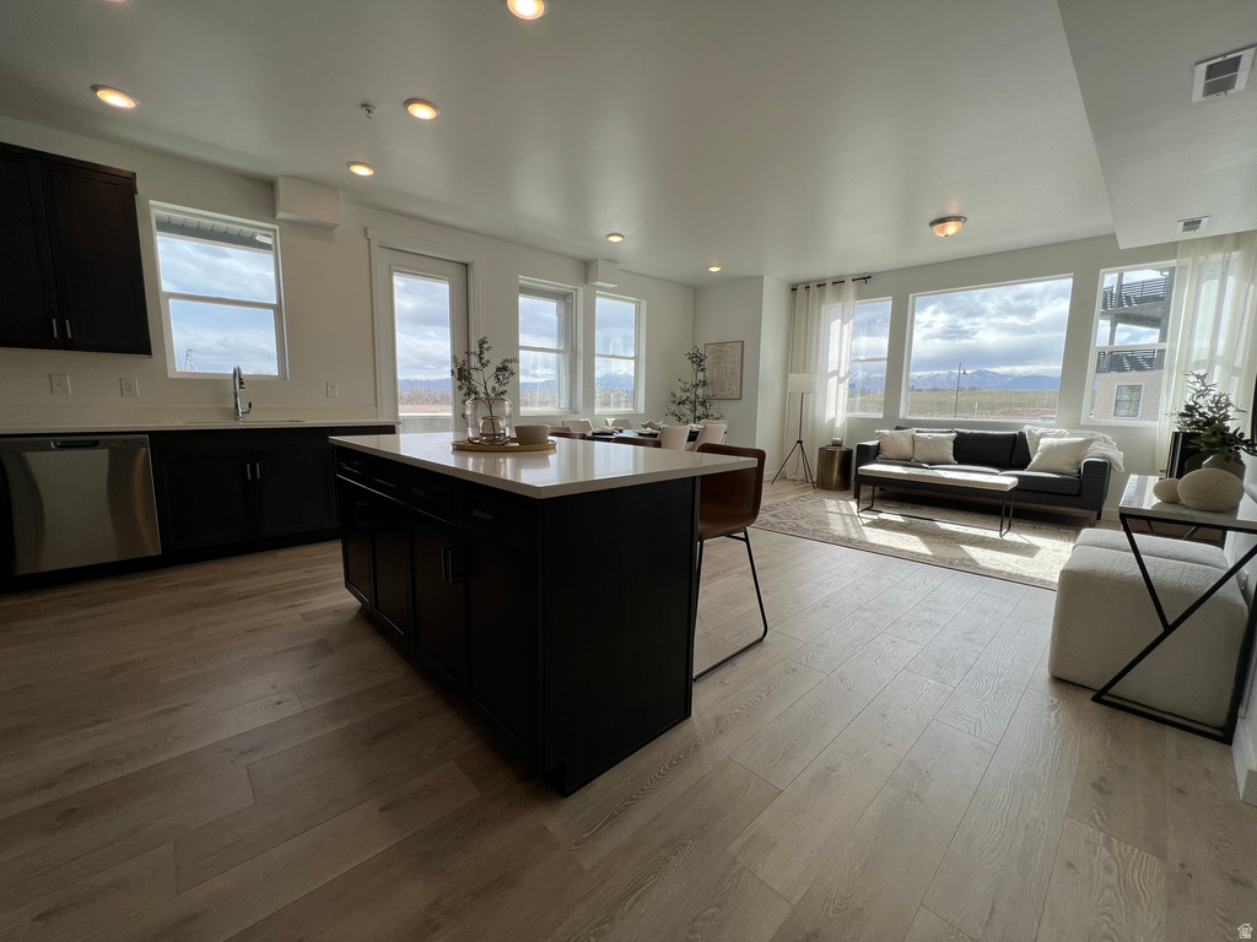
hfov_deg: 106.2
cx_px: 628
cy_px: 471
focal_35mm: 13
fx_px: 472
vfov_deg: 89.9
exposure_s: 1/479
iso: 32
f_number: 1.8
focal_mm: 1.57
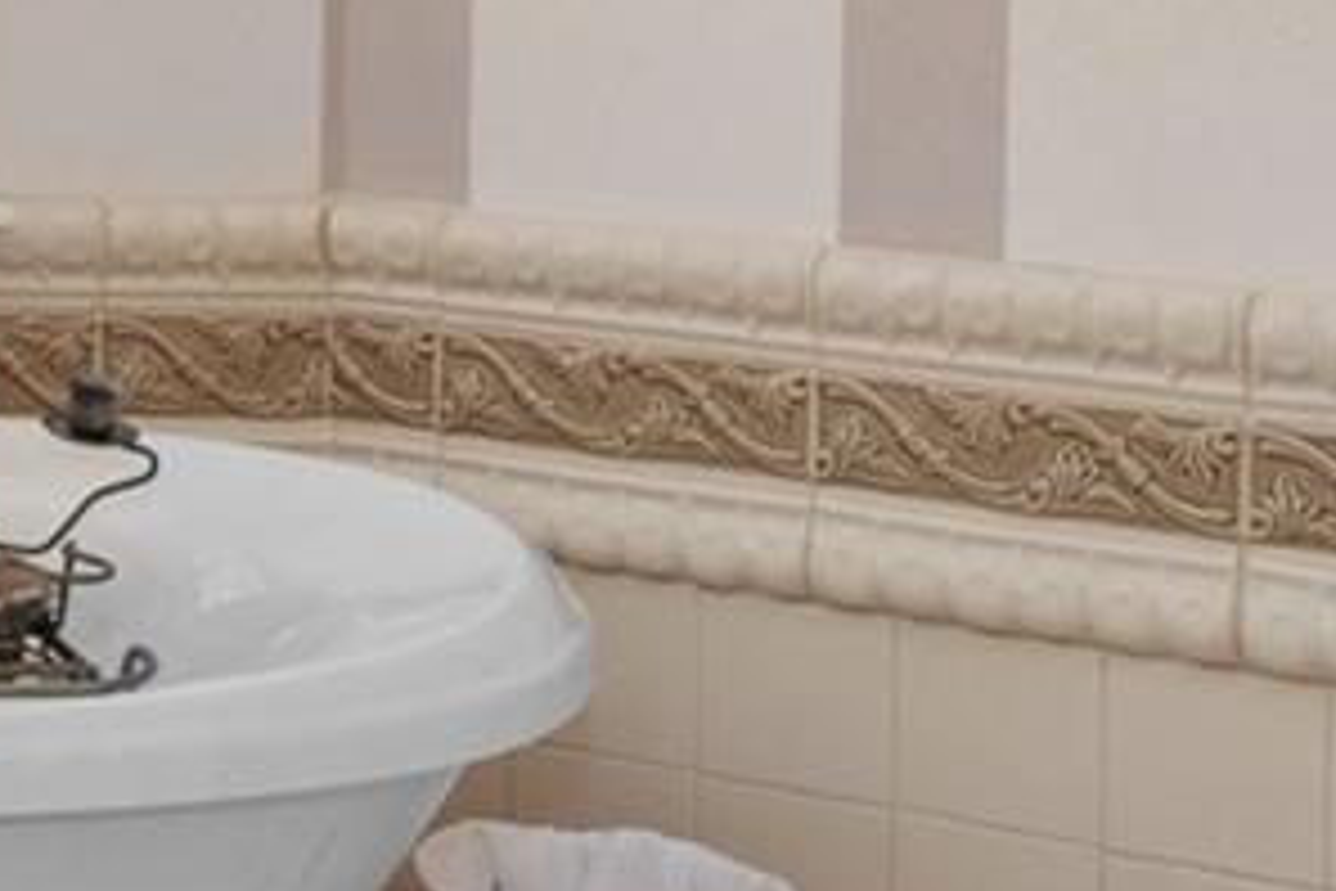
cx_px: -1138
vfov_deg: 11.8
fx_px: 4193
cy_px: -220
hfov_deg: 15.4
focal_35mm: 113
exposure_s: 1/5
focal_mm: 21
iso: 320
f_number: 8
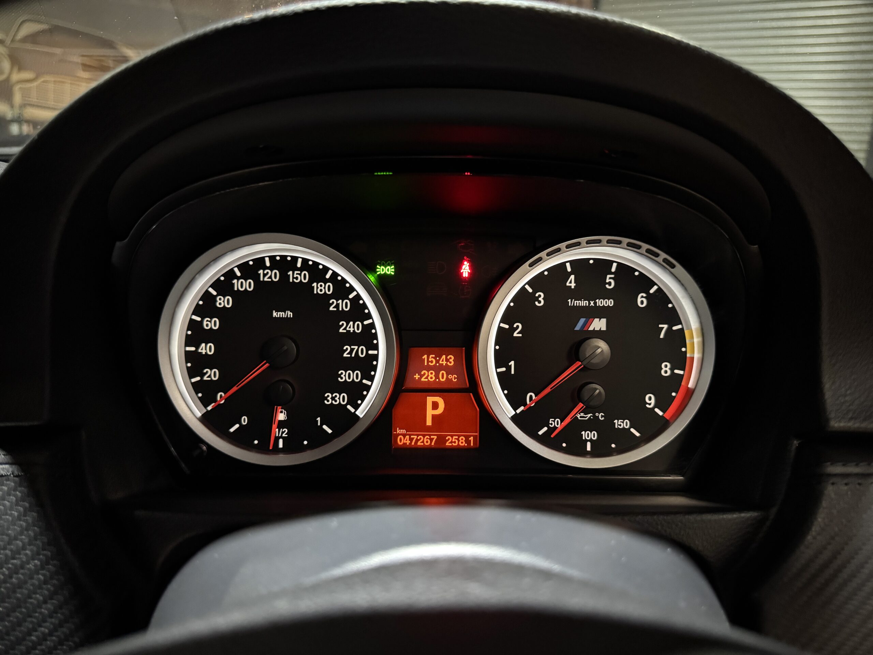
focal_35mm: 24
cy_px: 328
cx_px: 436
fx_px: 605
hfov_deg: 71.6
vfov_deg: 56.8
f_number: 1.78
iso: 1250
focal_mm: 6.76
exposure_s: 1/30
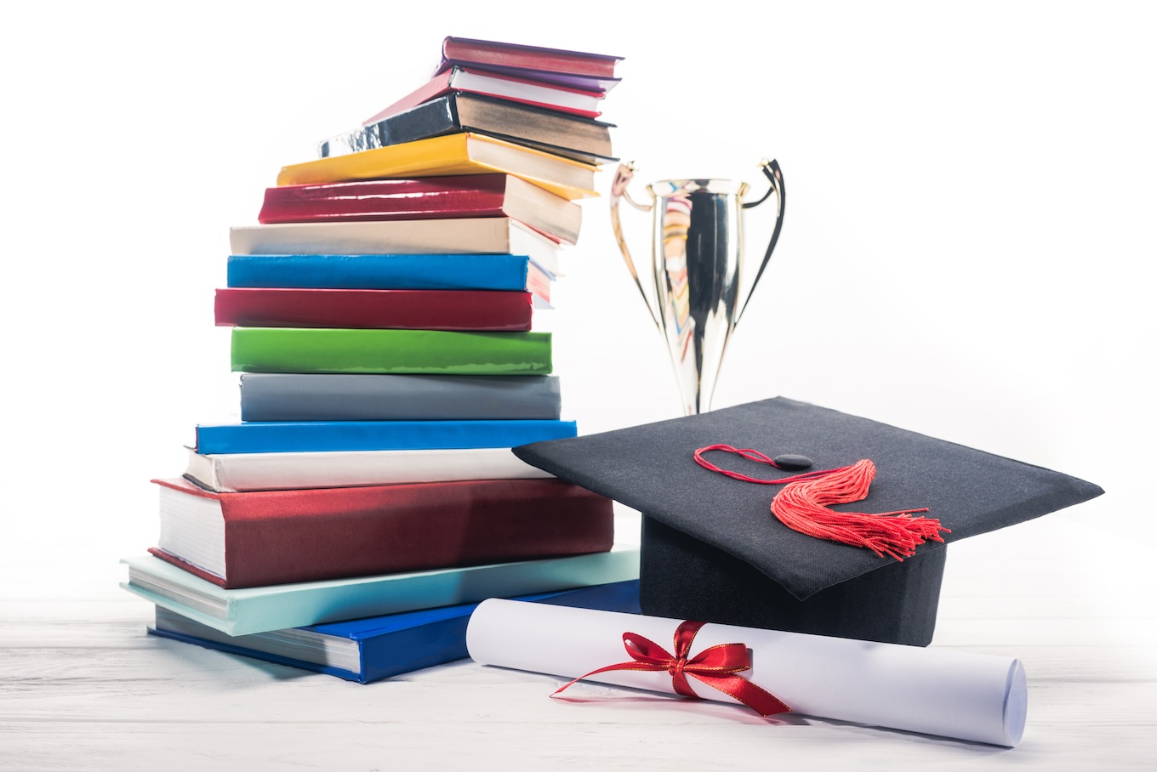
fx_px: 1125
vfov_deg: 37.9
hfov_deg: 54.4
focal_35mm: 35
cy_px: 386
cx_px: 578
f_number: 9
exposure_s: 1/200
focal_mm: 35
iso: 160
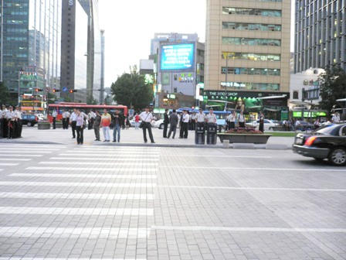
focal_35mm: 35
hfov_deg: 52.6
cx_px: 173
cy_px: 130
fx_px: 350
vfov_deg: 40.7
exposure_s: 1/80
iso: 400
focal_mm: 5.8
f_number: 2.8
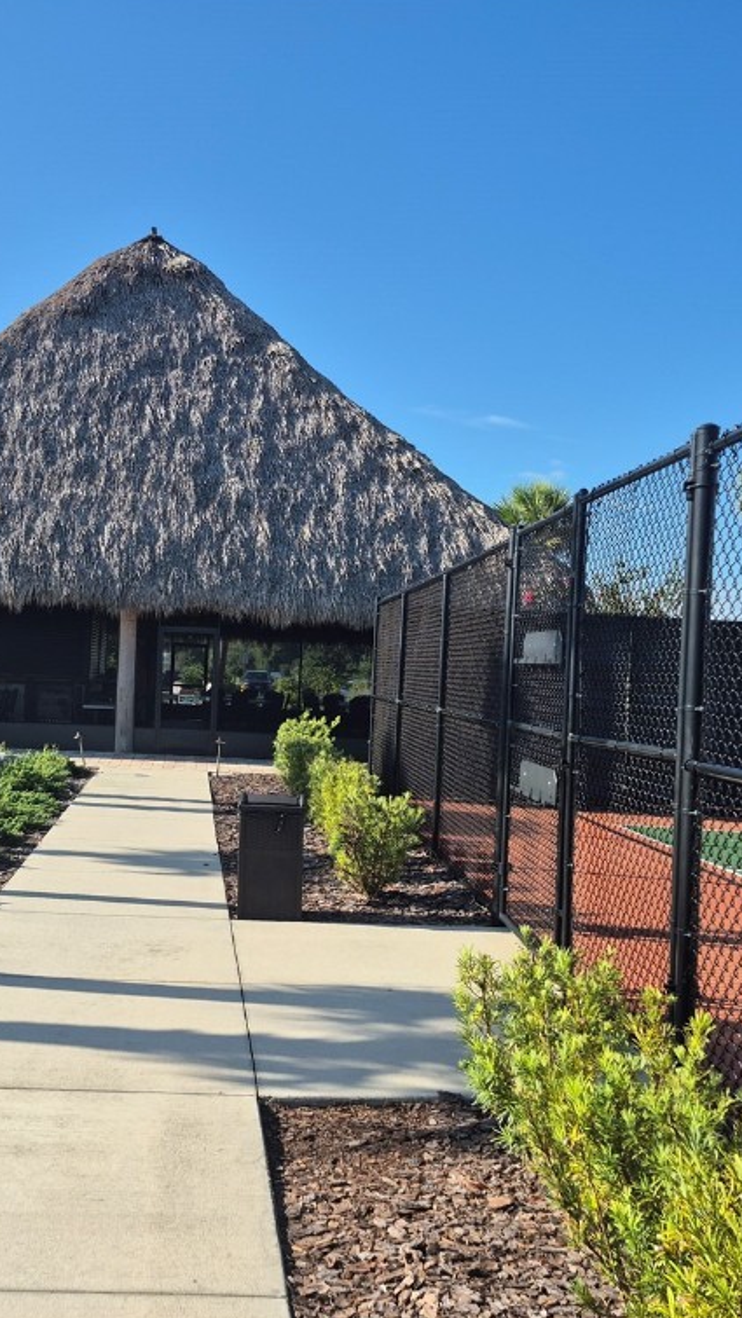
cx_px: 211
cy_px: 656
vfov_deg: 58.0
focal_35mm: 34
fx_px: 1189
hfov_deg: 34.1
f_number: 1.8
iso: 25
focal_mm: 5.4
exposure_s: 1/1280
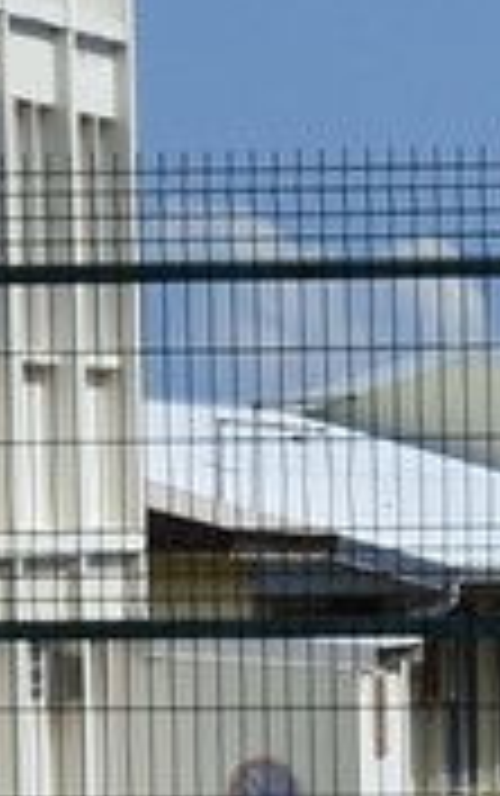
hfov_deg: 2.0
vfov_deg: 3.3
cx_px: -2802
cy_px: -544
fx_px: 13985
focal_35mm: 643
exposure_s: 1/320
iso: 200
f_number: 18
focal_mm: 70
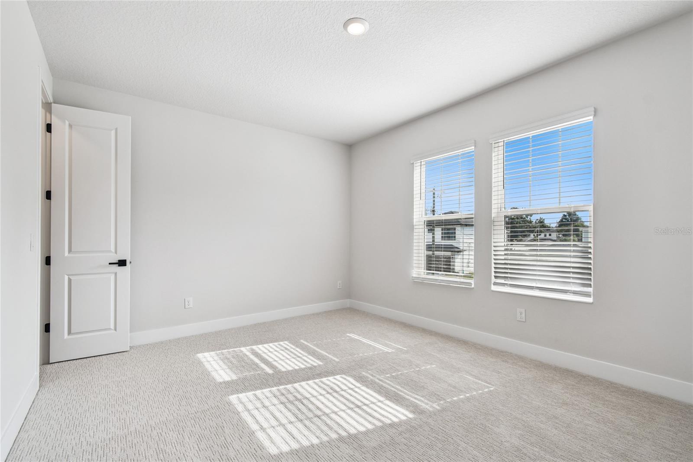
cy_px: 231
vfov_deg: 77.3
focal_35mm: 15
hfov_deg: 100.4
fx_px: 289
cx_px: 346
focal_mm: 10
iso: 100
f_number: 7.1
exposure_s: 1/80
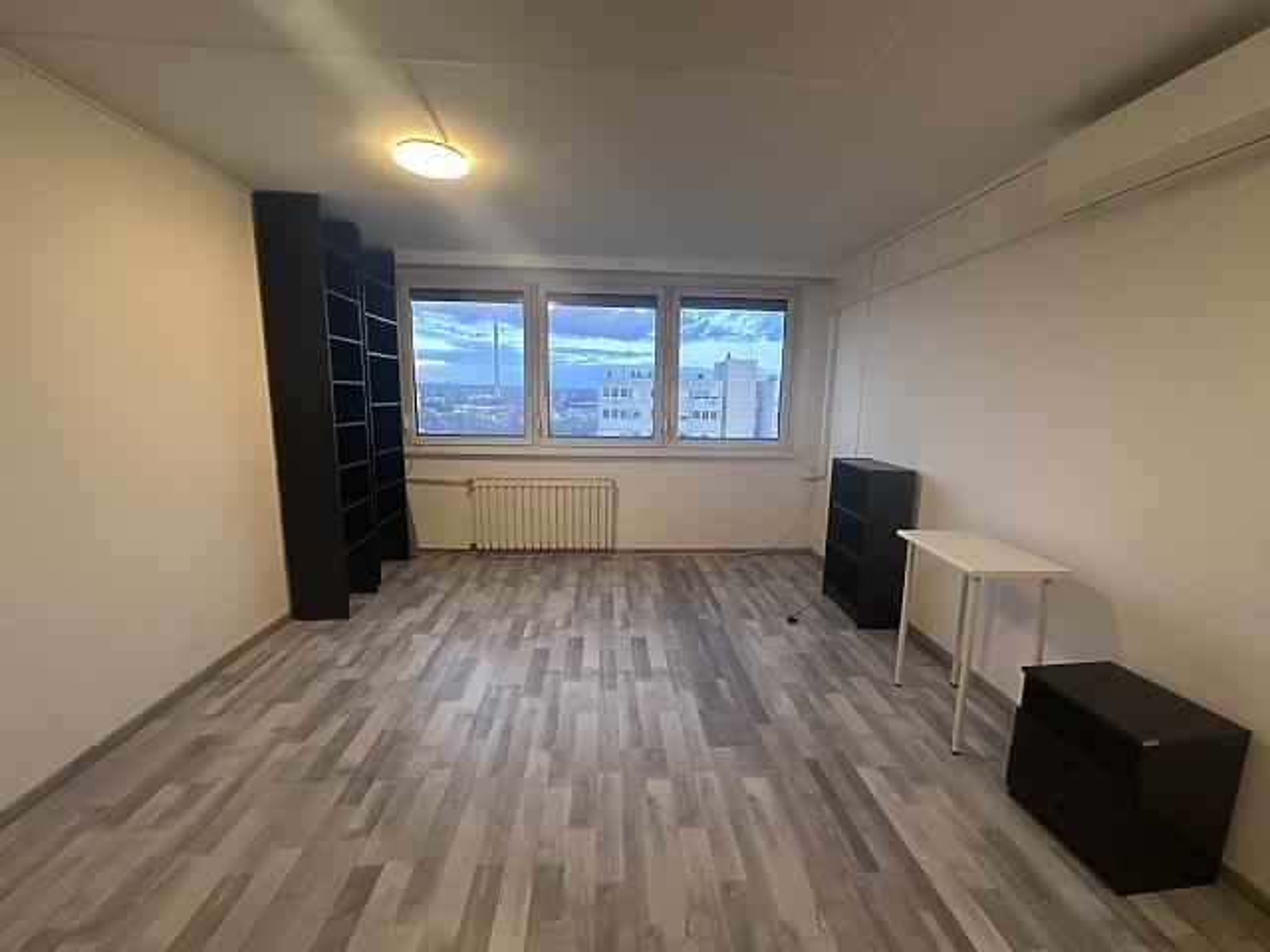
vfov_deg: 85.7
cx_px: 635
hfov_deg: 102.1
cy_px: 476
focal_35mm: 14
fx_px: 514
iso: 160
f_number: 2.2
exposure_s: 1/60
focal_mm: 2.22
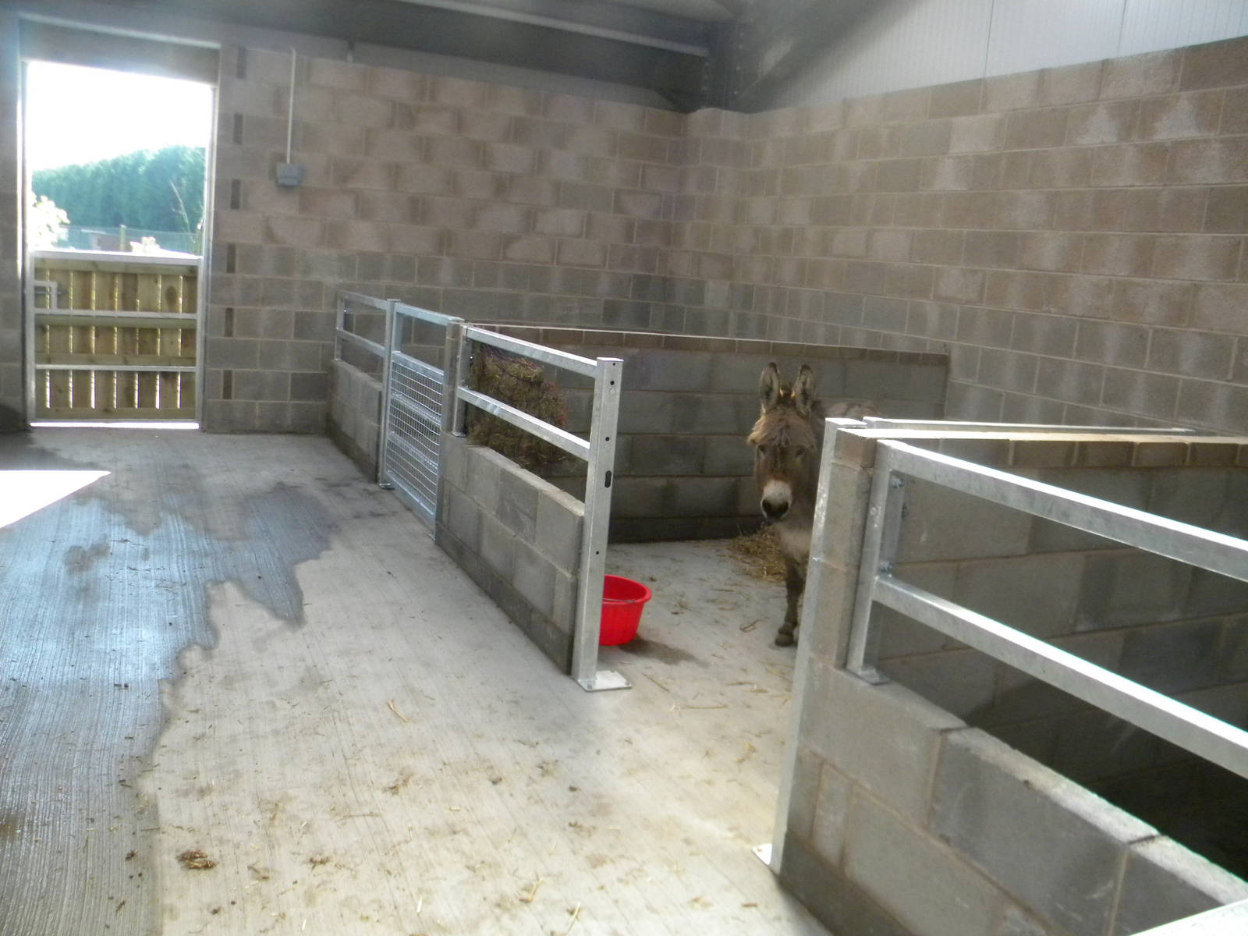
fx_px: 1009
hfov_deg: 63.4
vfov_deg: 49.7
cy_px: 468
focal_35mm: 28
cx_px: 624
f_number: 3.5
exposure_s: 1/350
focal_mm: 5
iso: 400
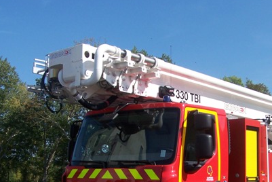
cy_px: 156
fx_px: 476
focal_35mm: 63
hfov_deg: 31.6
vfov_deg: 21.2
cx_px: 185
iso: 80
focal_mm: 6.3
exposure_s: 1/800
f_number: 4
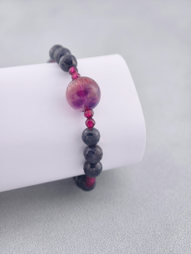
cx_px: 96
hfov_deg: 17.4
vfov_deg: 23.0
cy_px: 127
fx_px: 624
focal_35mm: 85
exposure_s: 1/160
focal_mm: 22.48
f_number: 2.67
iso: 125
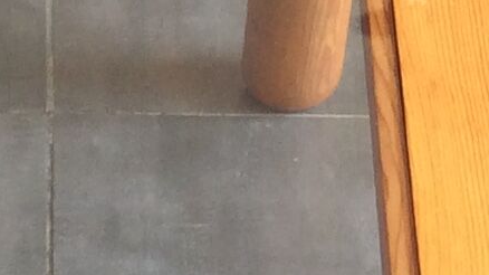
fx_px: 2670
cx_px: -56
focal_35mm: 206
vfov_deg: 5.8
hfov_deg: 10.3
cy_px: 527
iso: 50
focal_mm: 3.3
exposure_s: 1/100
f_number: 2.4
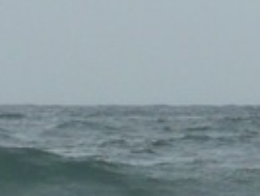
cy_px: 340
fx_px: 10865
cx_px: 2
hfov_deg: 1.4
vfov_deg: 1.0
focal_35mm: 1444
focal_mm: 31
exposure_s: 1/1000
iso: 100
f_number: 4.8
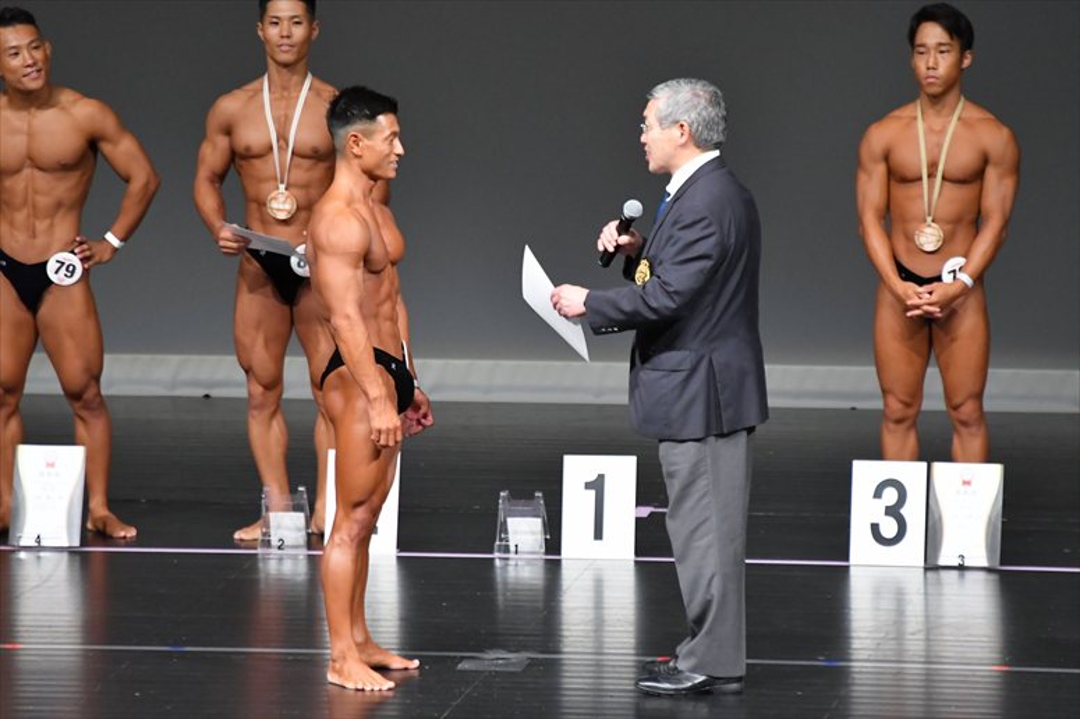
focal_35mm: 375
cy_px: 360
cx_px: 540
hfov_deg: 5.5
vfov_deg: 3.7
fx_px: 11245
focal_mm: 250
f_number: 5.6
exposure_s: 1/400
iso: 5000
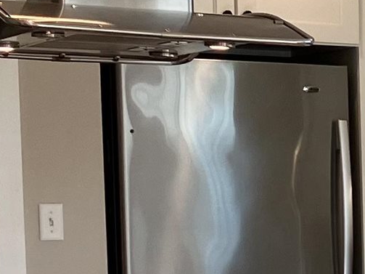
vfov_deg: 8.5
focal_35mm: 171
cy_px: 398
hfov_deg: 10.7
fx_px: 1803
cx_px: 692
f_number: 1.8
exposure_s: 1/120
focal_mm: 3.99
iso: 50
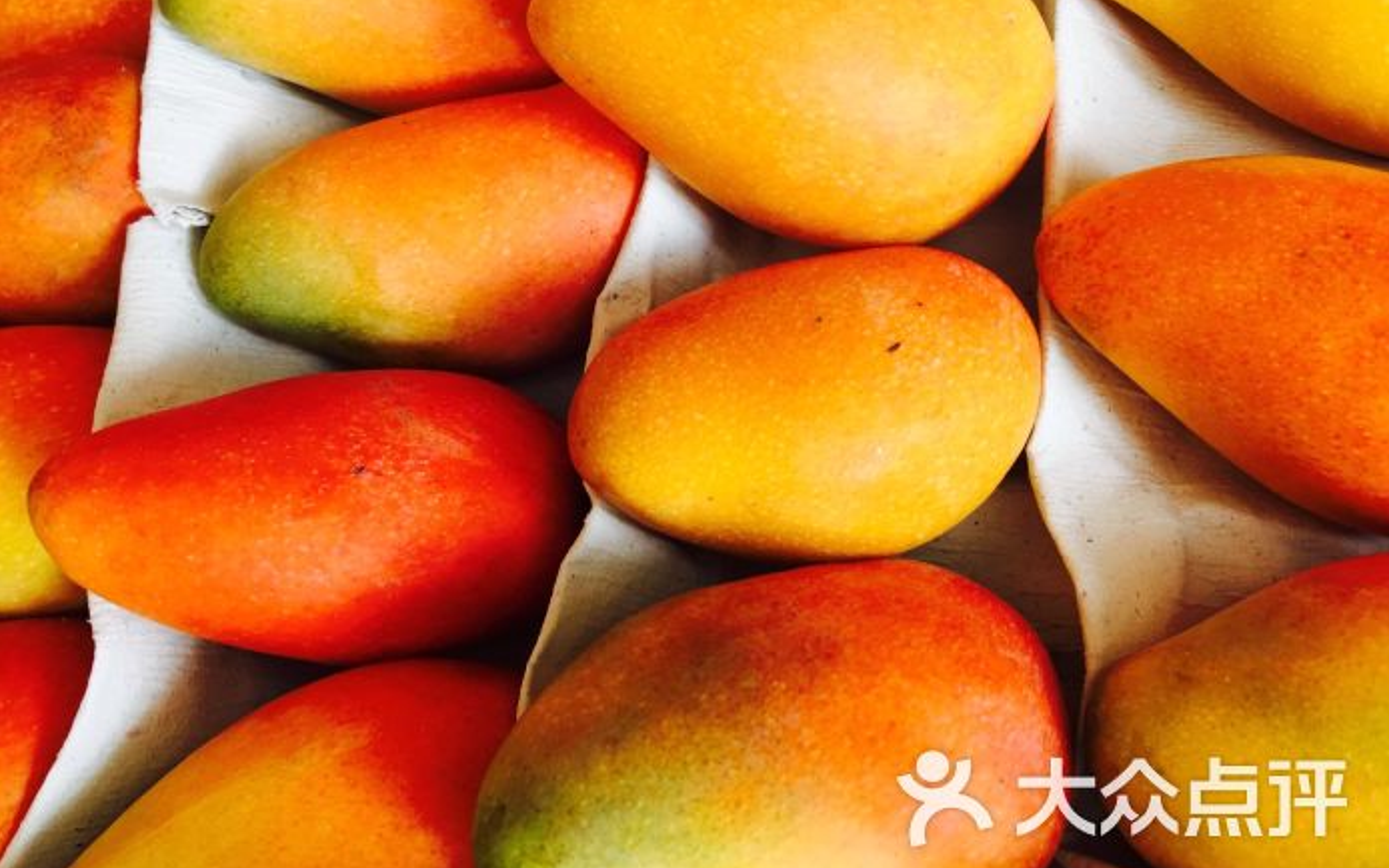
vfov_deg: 40.5
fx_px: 1174
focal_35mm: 31
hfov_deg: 61.2
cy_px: 377
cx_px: 699
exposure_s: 1/50
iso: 40
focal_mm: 4.15
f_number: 2.2
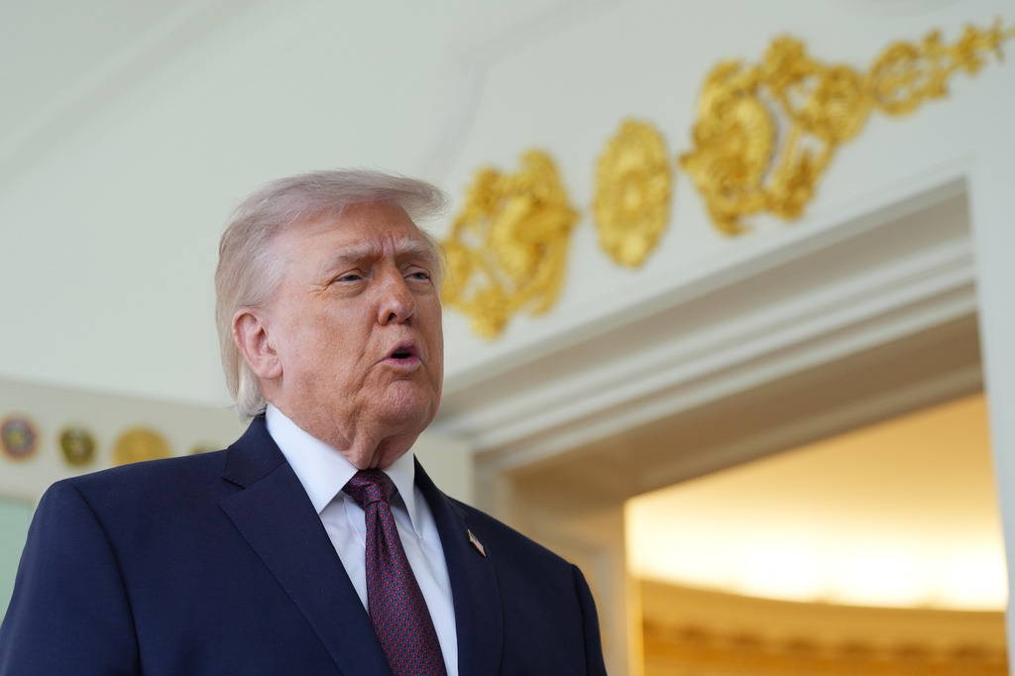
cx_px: 508
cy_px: 338
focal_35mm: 114
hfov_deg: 18.0
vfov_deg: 12.0
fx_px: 3213
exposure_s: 1/500
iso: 640
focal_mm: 114
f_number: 4
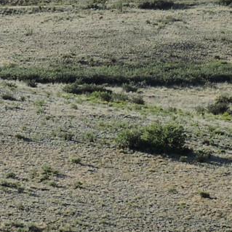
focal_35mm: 310
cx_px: 186
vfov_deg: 5.6
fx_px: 2351
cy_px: -100
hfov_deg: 5.6
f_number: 3.9
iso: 100
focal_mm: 12.5
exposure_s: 1/500
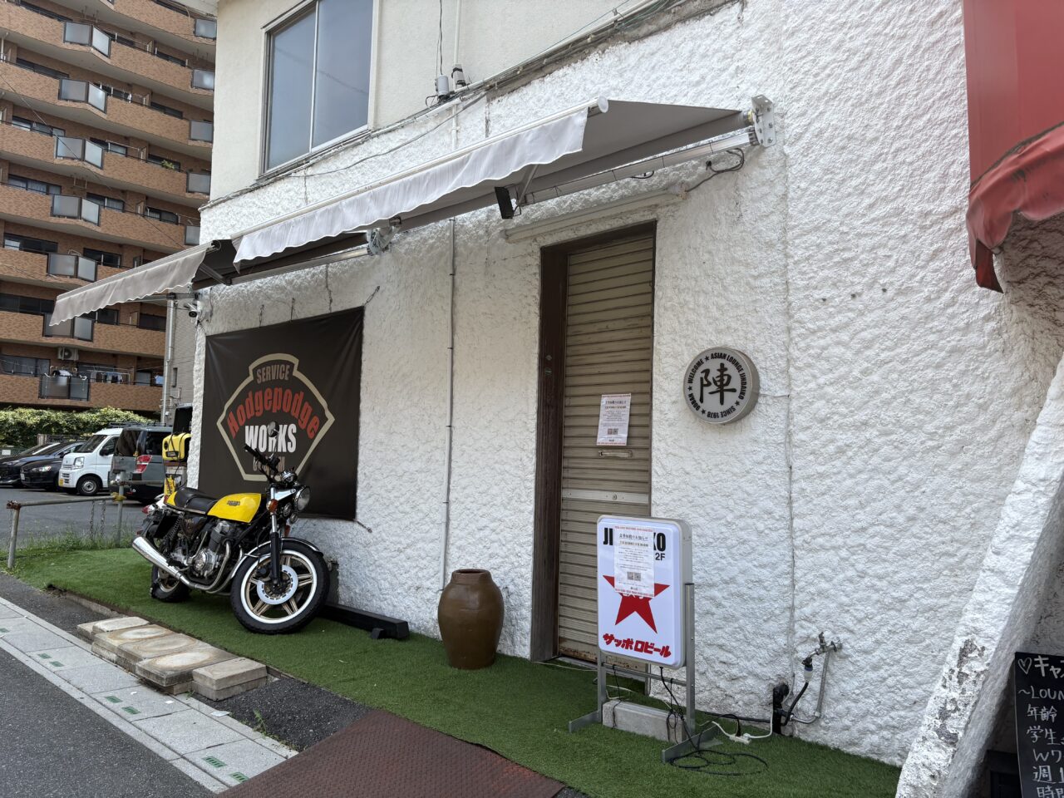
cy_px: 399
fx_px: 799
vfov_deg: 53.1
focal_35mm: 26
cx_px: 532
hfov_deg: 67.3
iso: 50
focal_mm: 5.96
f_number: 1.6
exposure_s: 1/1420
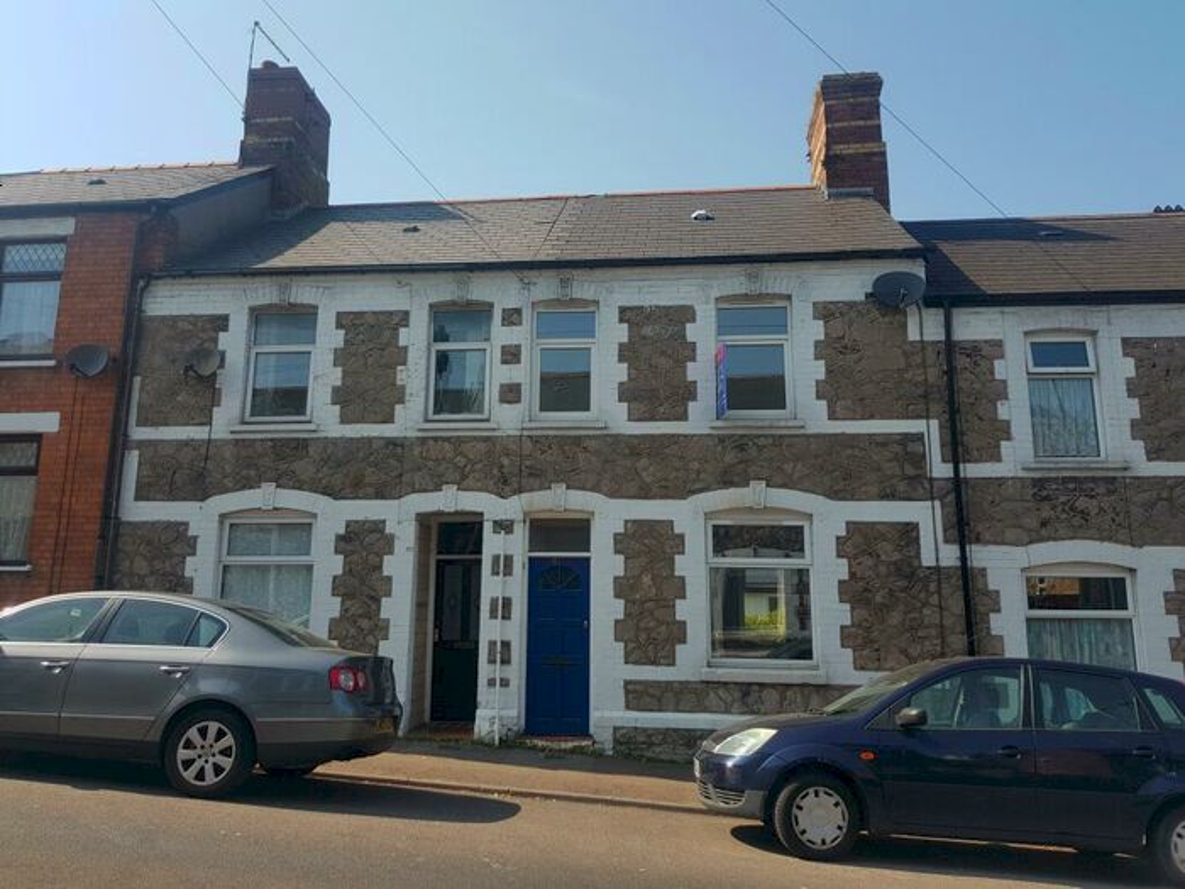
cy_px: 444
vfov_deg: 53.1
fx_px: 890
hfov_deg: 67.3
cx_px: 592
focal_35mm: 26
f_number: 1.7
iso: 40
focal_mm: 4.2
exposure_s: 1/1708
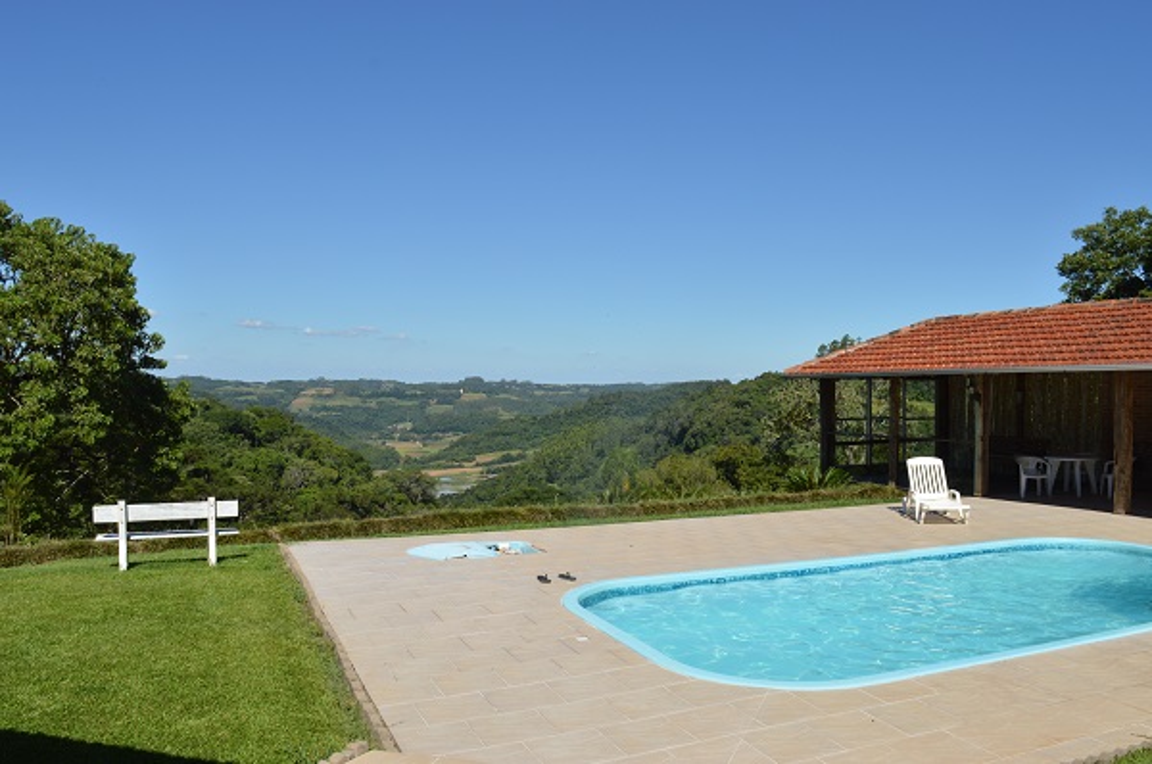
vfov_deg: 47.8
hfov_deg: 67.5
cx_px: 576
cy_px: 382
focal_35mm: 27
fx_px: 863
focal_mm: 18
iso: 100
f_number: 13
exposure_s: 1/200
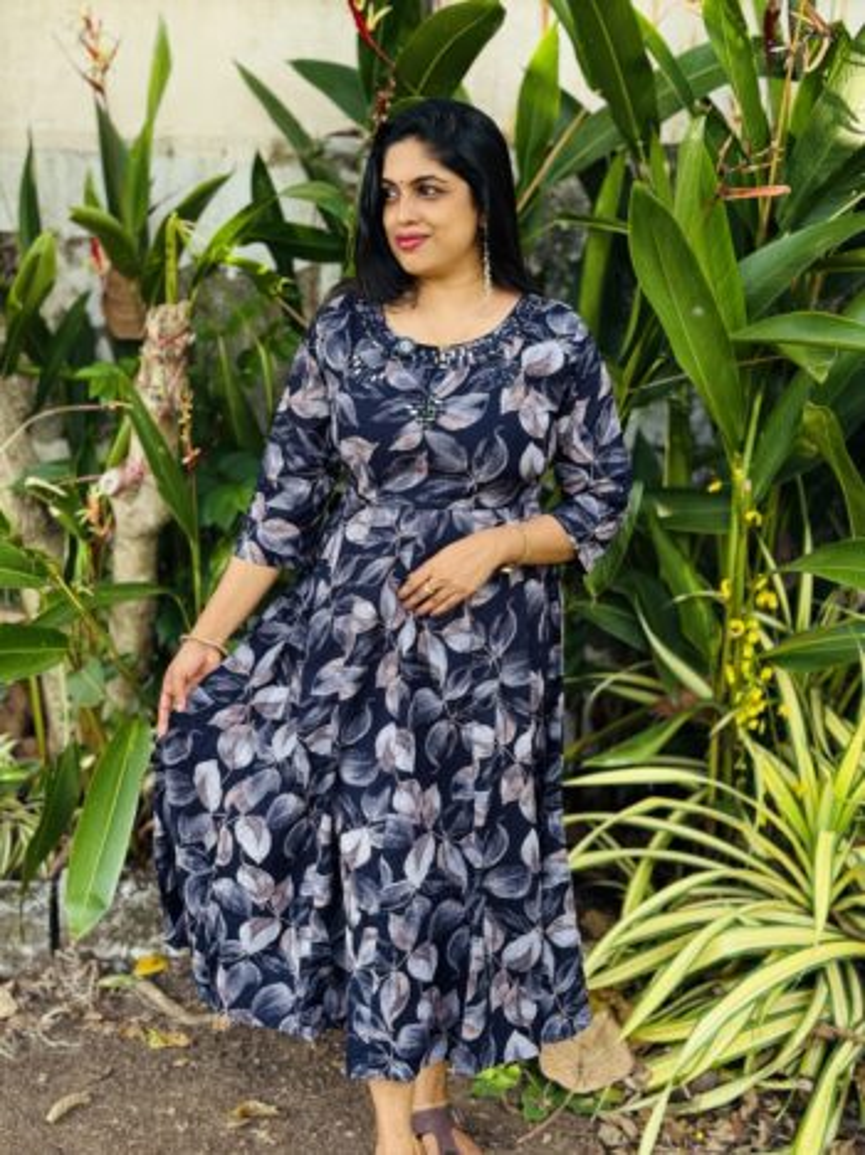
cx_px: 432
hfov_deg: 30.3
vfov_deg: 39.7
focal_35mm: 48
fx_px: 1600
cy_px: 578
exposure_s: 1/370
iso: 64
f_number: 1.78
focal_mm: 6.76
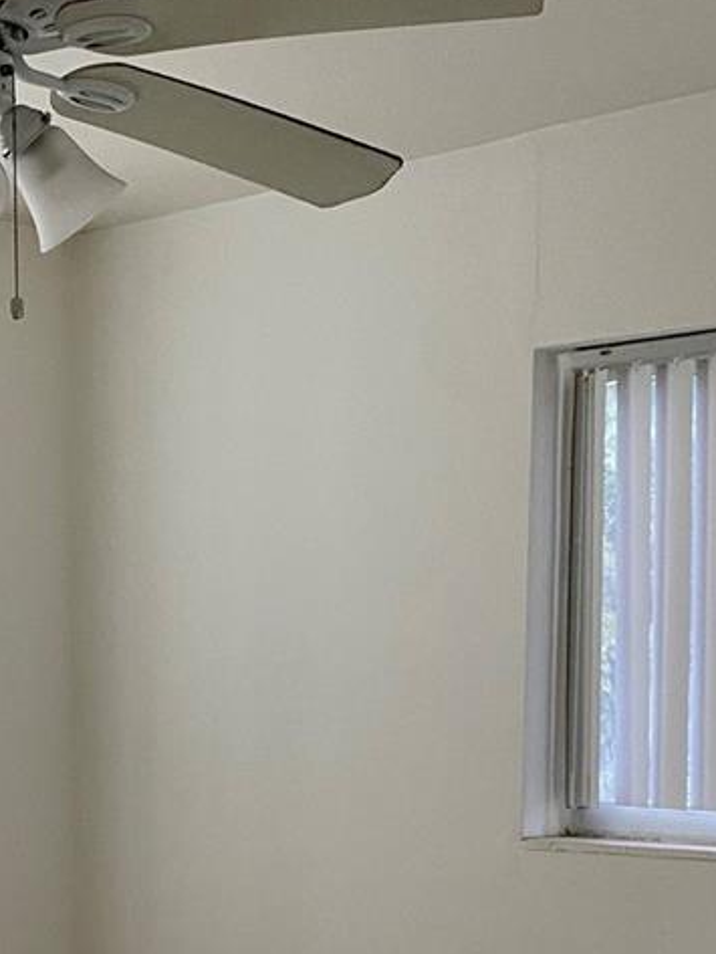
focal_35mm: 66
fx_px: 1819
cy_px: 873
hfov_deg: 21.6
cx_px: 32
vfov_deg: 28.2
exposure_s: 1/60
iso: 160
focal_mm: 4.25
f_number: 1.8
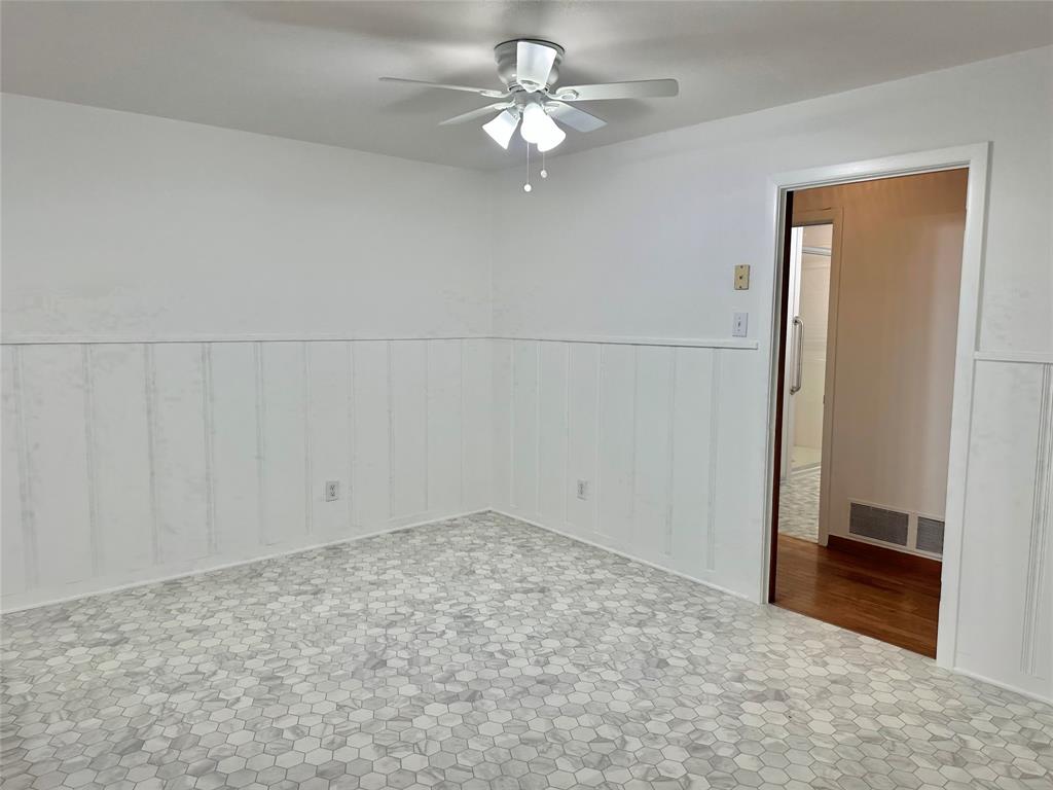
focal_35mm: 24
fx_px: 730
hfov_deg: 71.6
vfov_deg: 56.8
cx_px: 526
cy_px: 395
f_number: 1.78
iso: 80
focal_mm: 6.86
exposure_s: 1/120
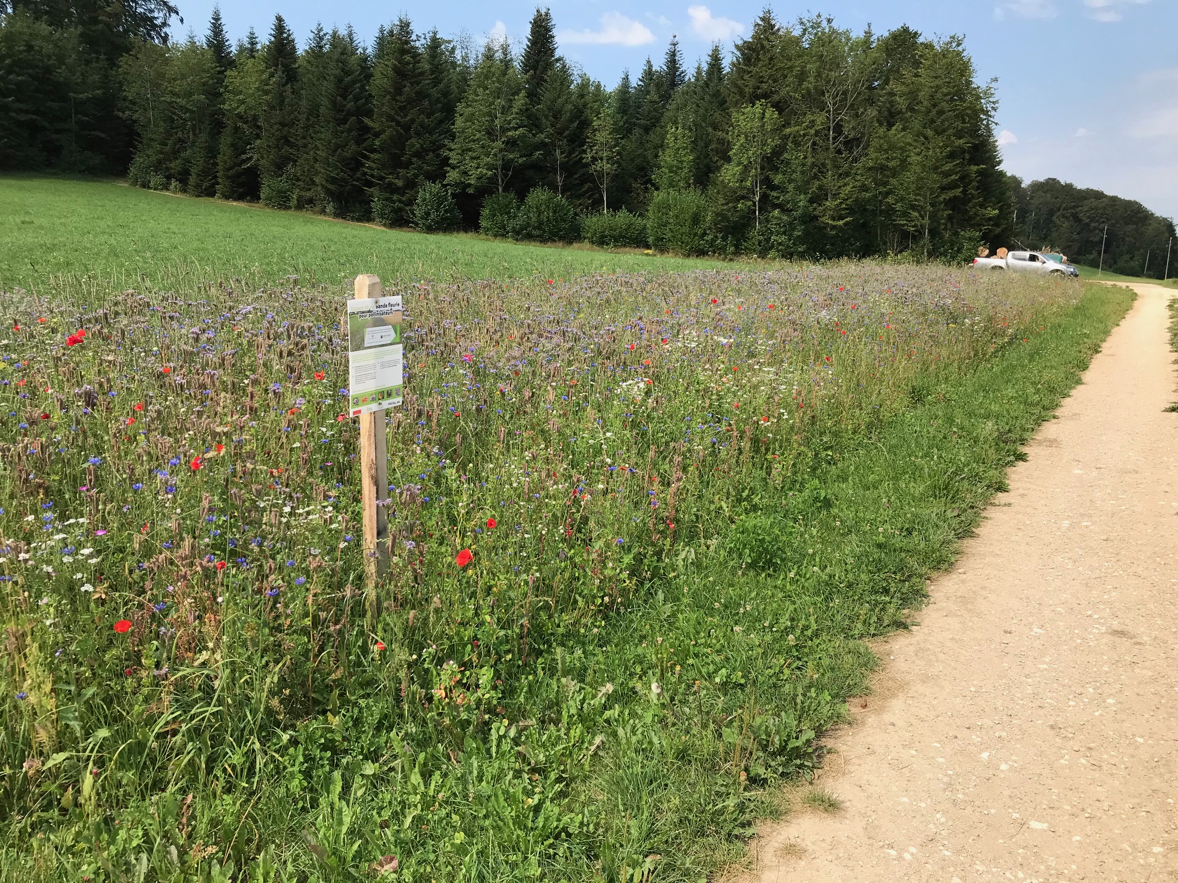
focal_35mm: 28
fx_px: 953
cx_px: 589
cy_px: 442
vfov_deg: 49.7
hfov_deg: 63.4
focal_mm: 3.99
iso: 20
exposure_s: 1/1681
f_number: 1.8
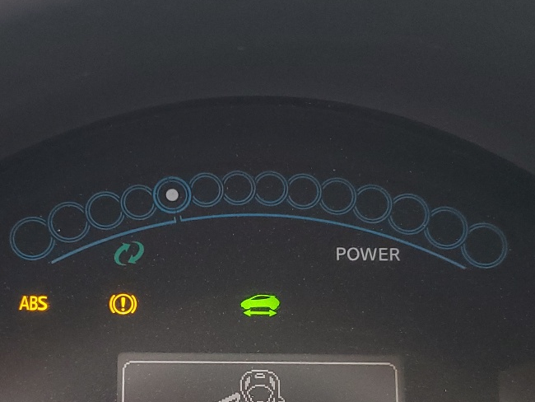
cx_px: 198
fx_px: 990
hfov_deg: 30.1
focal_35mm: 64
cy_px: 320
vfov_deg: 22.6
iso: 90
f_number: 1.5
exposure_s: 1/60.2
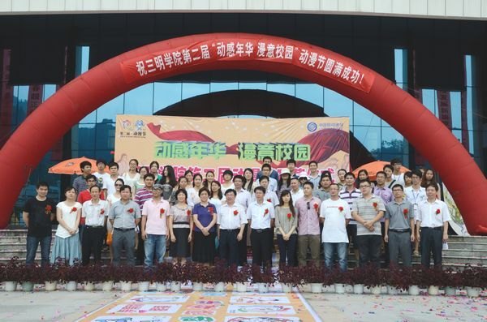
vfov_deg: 29.7
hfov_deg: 43.7
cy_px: 161
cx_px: 244
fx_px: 607
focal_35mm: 45
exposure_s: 1/125
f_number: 13
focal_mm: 30
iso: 100
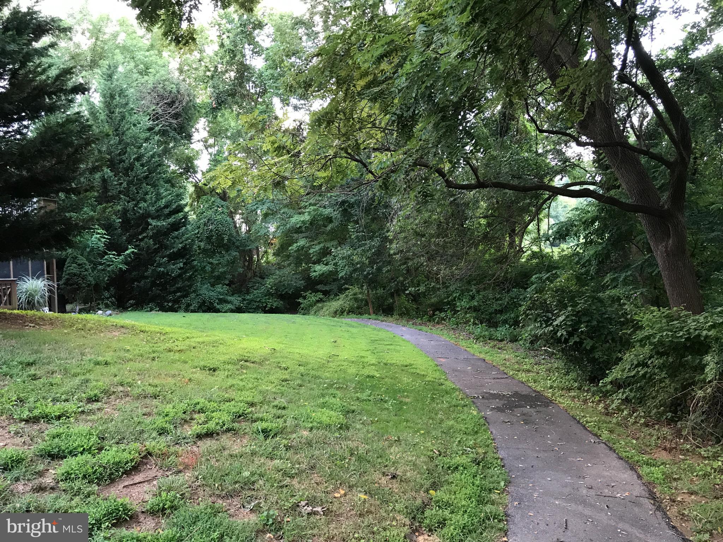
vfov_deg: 49.7
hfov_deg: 63.4
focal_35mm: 28
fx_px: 585
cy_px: 271
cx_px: 362
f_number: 1.8
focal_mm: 3.99
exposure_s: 1/17
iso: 40
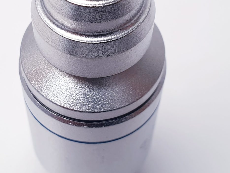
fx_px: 472
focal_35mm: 71
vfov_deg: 20.6
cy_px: 47
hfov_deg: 27.4
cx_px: 99
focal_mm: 4.3
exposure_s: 1/50
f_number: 2.4
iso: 80
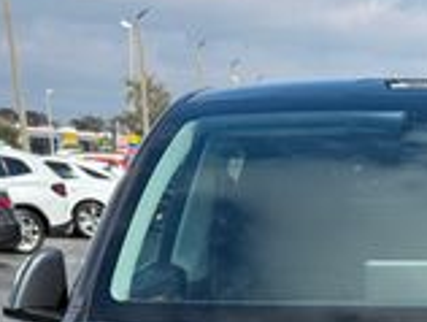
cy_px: 609
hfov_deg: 19.5
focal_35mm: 97
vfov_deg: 13.5
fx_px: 1198
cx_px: 443
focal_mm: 6.76
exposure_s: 1/4405
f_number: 1.78
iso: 100
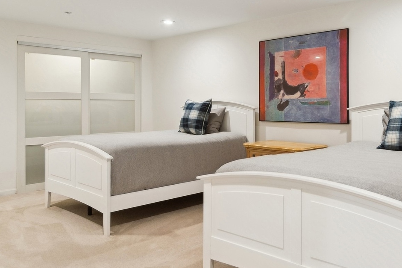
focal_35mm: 31
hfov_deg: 59.1
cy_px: 104
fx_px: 346
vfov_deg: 42.1
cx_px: 264
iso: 200
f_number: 8
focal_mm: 12
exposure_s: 1/13
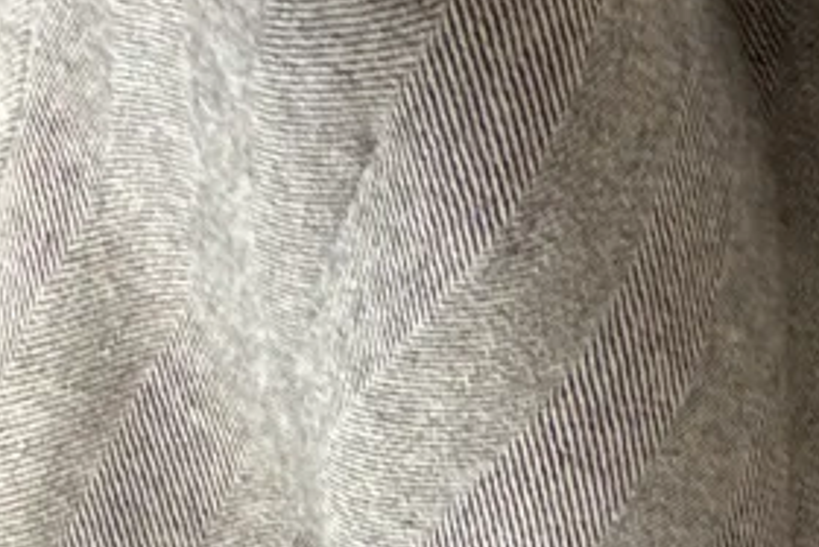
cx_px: 1299
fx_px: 2800
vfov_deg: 11.1
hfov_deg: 15.2
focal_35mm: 123
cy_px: 442
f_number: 1.9
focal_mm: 2.69
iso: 320
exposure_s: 1/33
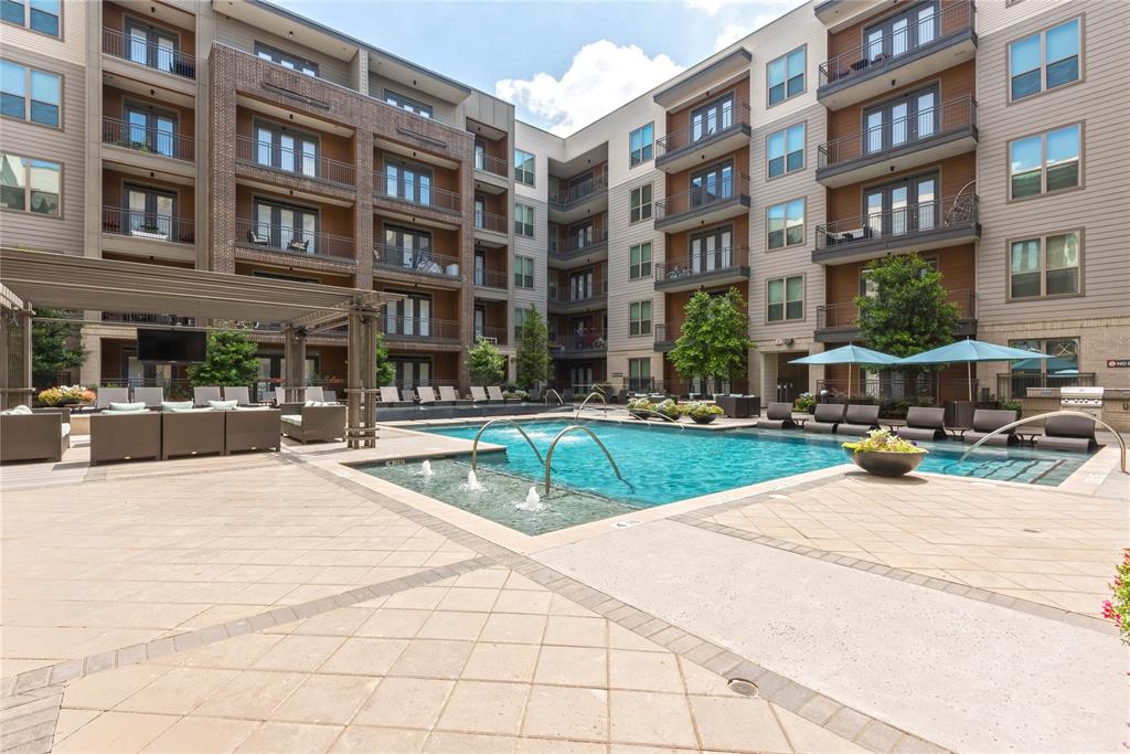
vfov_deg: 73.8
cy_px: 377
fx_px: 502
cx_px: 565
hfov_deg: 96.7
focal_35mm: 16
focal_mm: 16
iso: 100
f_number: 16
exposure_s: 1/800
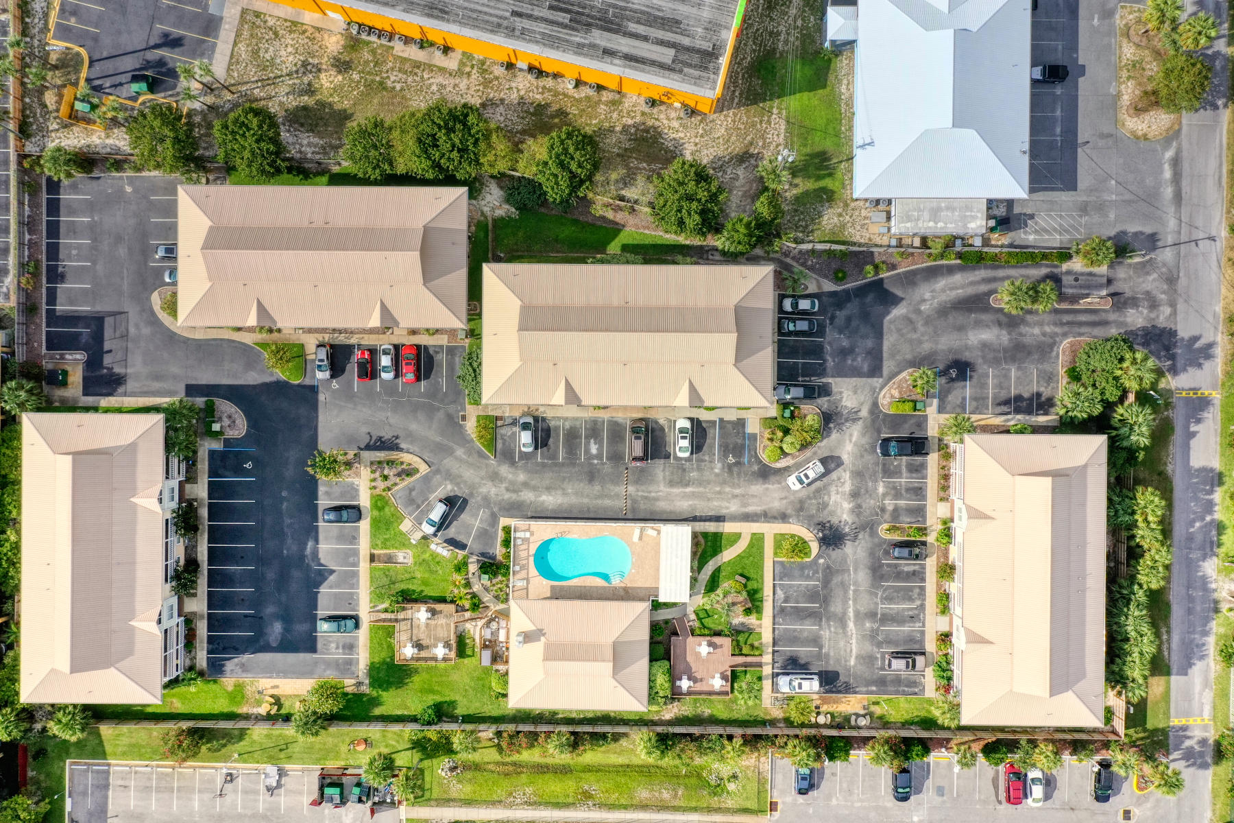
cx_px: 617
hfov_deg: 65.5
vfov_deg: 46.4
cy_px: 412
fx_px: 960
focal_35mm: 28
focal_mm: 10.3
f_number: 6.3
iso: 100
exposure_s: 1/500
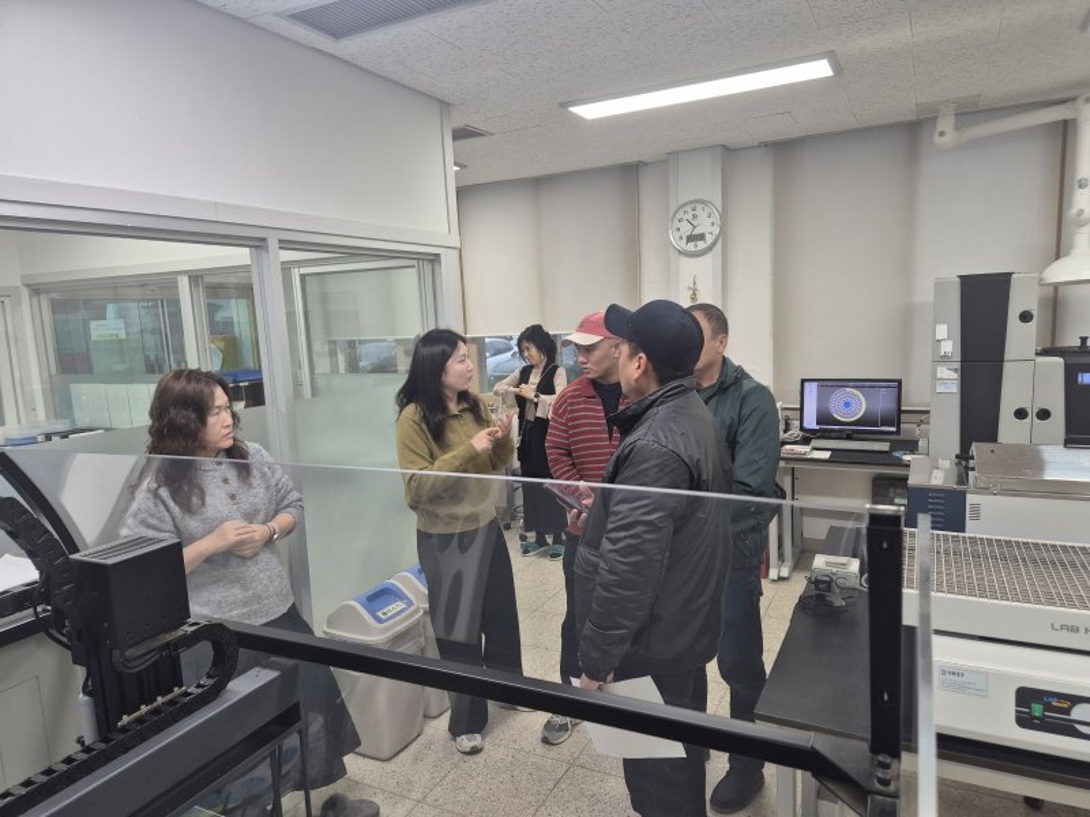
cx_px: 545
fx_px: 724
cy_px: 408
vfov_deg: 58.9
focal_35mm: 23
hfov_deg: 73.9
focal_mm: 5.4
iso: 100
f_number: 1.8
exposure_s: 1/120
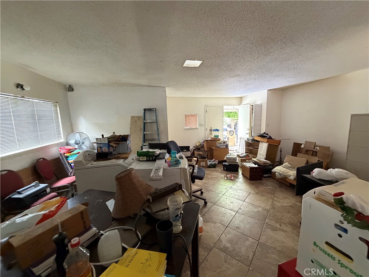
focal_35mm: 14
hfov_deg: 102.1
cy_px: 138
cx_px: 184
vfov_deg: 85.7
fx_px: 149
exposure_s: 1/60
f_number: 2.2
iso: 640
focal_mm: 2.22
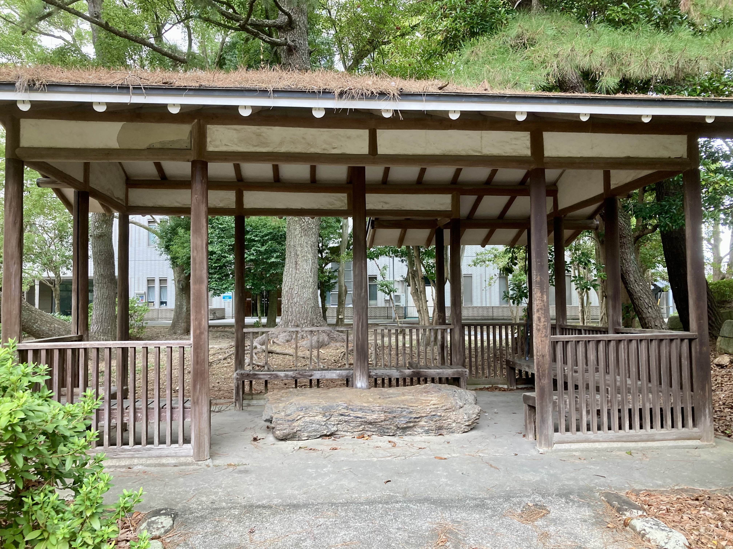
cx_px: 366
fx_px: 593
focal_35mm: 28
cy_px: 274
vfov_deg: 49.7
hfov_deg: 63.4
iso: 80
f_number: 1.8
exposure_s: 1/95
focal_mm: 3.99
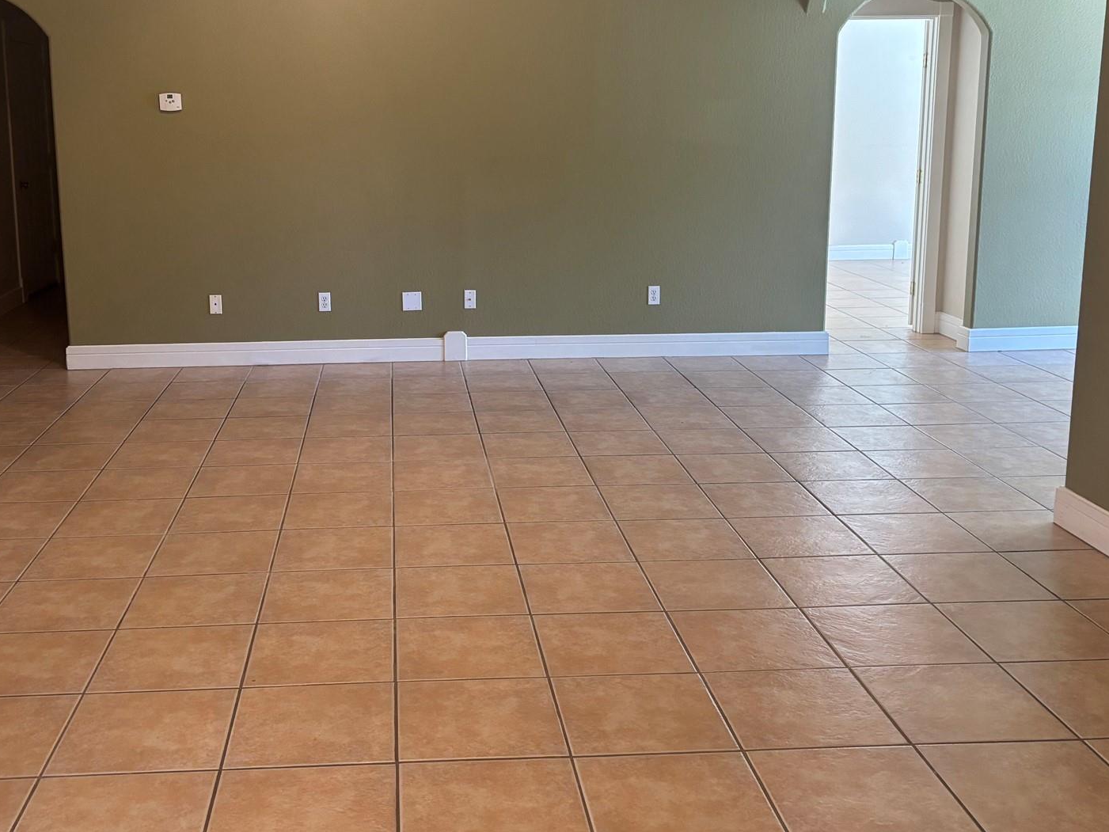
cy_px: 314
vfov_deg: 37.5
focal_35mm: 38
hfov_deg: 48.7
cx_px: 458
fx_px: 1218
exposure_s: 1/60
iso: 250
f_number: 1.6
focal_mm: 5.96
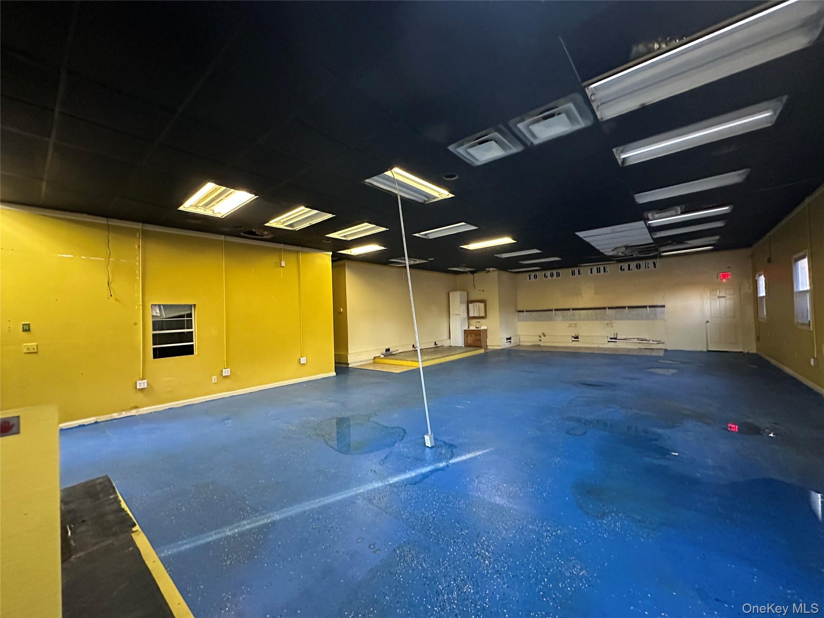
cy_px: 309
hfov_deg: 102.1
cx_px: 412
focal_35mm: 14
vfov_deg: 85.7
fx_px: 333
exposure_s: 1/60
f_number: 2.2
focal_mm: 2.22
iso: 1000
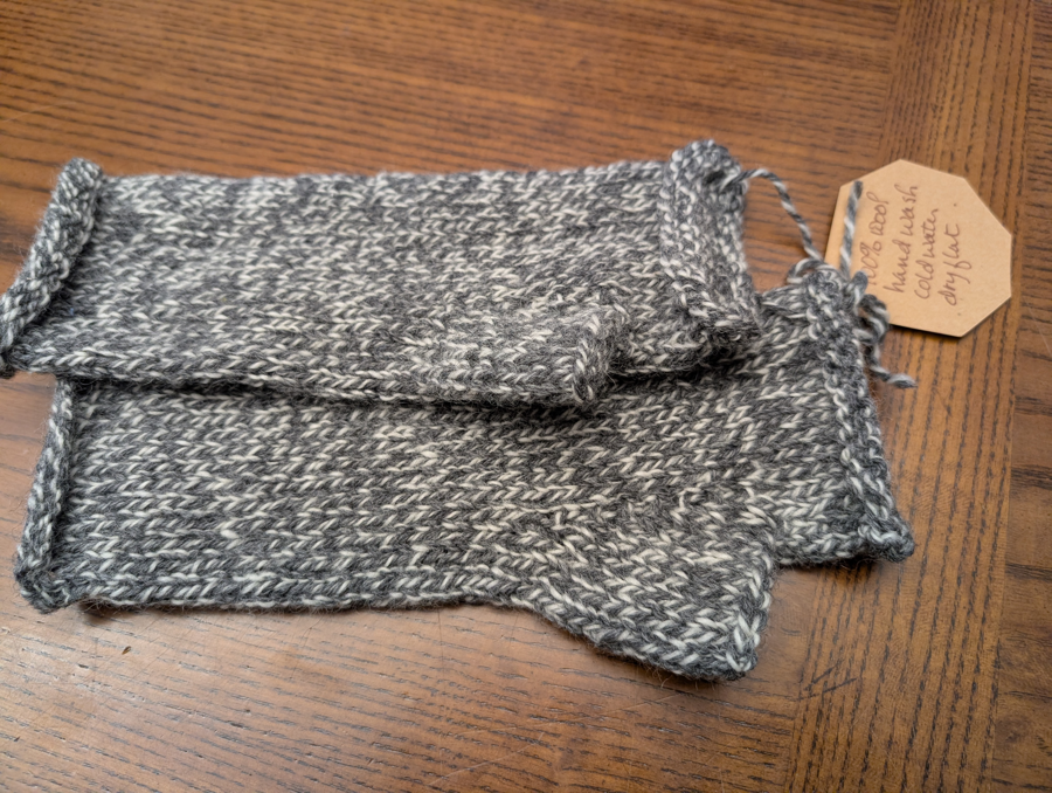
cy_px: 396
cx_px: 526
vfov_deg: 57.0
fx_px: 731
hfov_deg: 71.5
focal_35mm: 24
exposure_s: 1/120
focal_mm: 6.9
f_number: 1.68
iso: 316
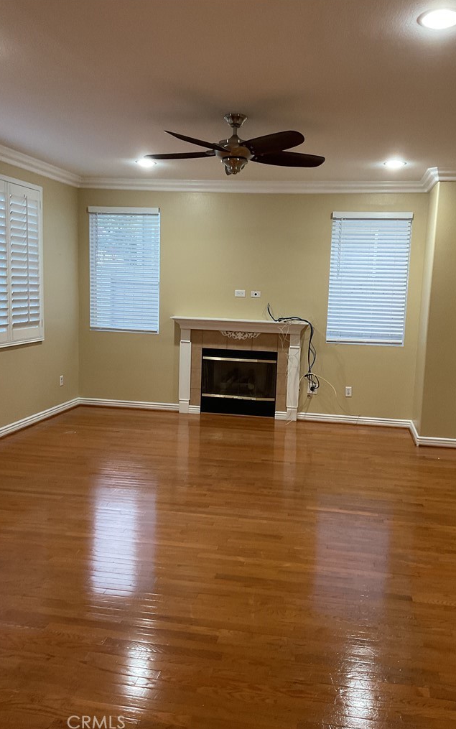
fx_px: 616
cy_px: 365
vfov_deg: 61.2
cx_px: 256
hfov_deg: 40.6
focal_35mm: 31
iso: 125
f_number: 1.8
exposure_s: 1/60
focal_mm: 3
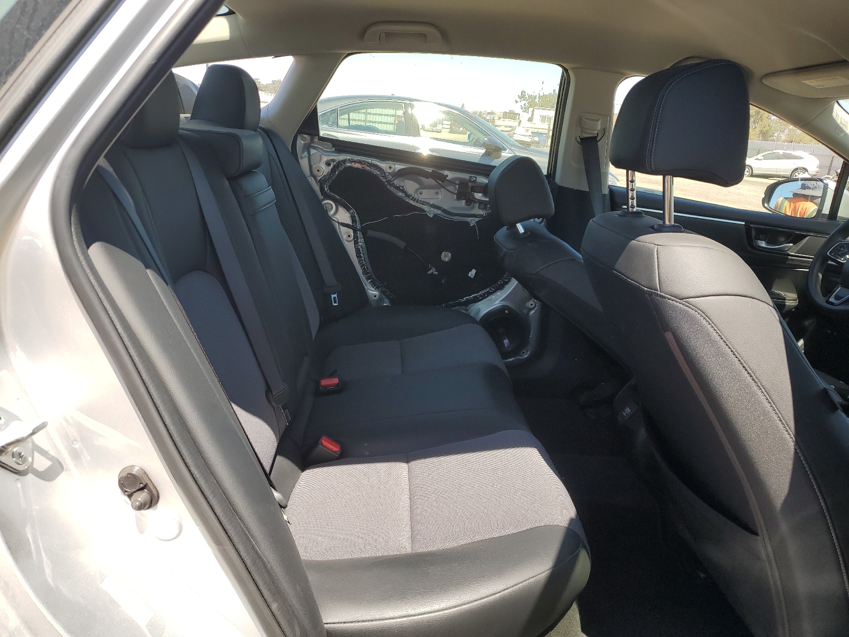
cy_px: 318
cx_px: 424
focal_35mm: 26
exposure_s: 1/833
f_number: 1.5
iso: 50
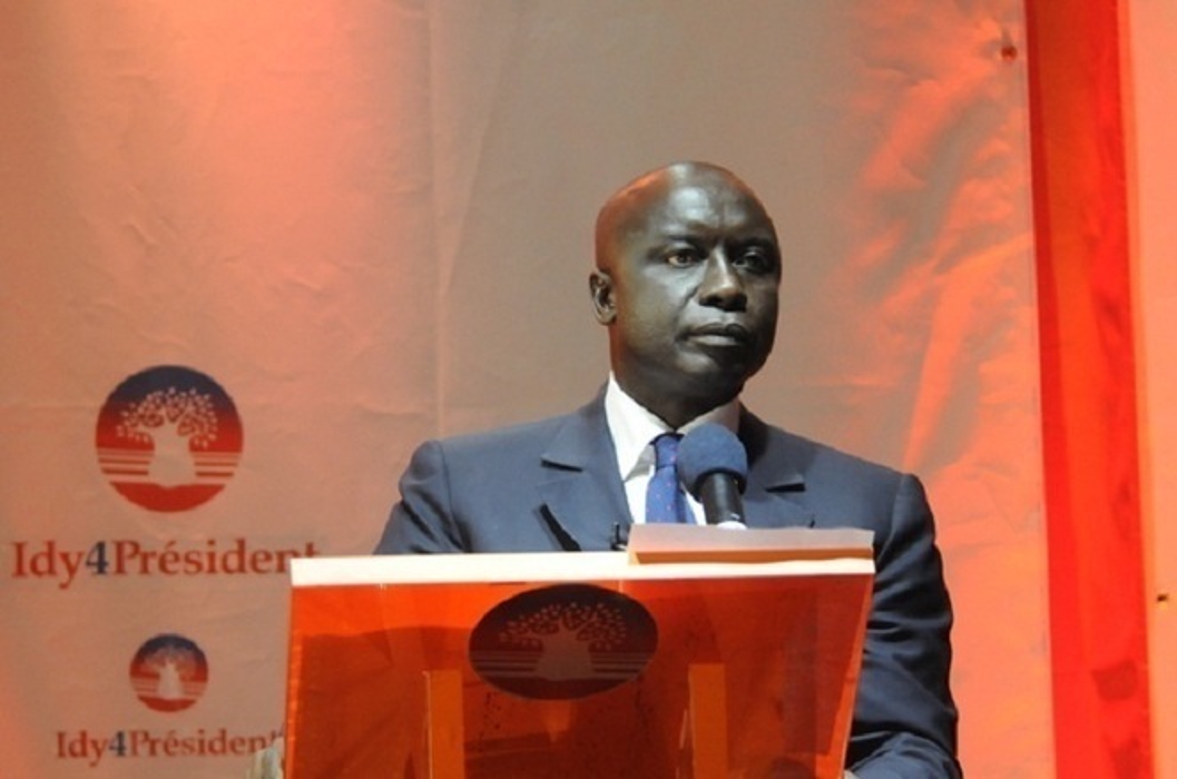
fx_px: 5969
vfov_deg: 7.5
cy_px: 390
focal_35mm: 183
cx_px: 588
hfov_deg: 11.3
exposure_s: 1/30
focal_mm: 122
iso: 1600
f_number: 4.8
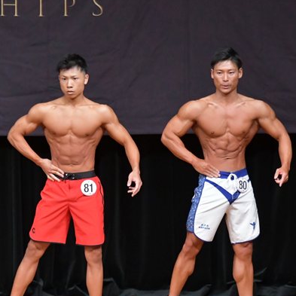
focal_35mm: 402
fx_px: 3889
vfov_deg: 4.4
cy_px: 188
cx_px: 159
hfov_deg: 4.4
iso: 5000
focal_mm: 160
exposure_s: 1/400
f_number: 5.6
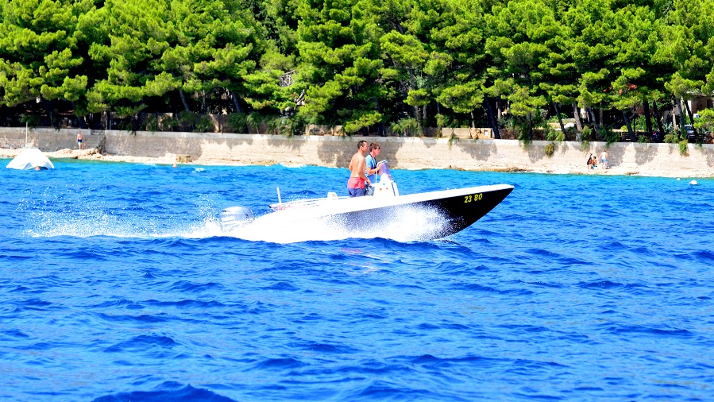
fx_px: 3825
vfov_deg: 6.0
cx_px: 379
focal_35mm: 202
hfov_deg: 10.7
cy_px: 170
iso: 2500
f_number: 4.8
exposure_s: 1/8000
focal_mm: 116
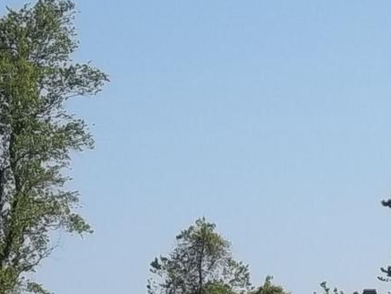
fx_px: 3333
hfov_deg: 6.6
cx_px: 604
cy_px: -13
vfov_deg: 5.0
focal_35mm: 295
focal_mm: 11.2
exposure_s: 1/400
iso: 80
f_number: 5.6
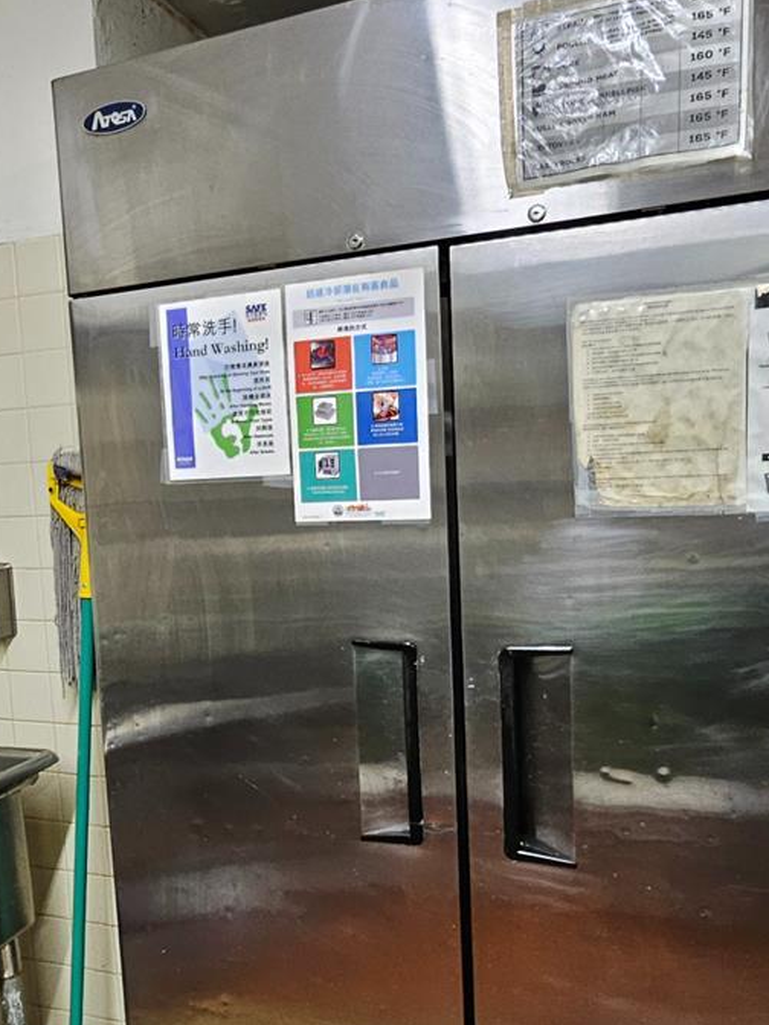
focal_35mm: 29
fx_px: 859
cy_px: 575
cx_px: 323
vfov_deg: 61.5
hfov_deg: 48.0
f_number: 2.2
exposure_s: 1/60
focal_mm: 1.7
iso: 200
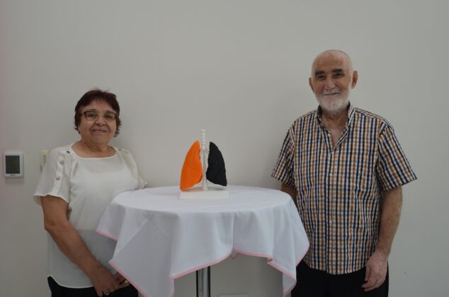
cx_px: 224
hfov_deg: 59.6
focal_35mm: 32
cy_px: 148
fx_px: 392
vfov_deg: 41.5
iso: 400
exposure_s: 1/100
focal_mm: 21
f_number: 5
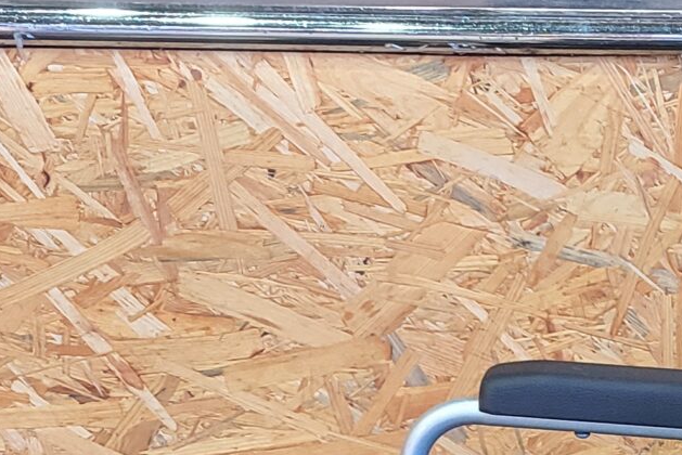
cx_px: 930
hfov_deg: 17.3
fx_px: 2085
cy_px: 959
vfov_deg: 11.1
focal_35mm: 110
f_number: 1.8
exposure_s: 1/50
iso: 320
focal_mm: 5.4
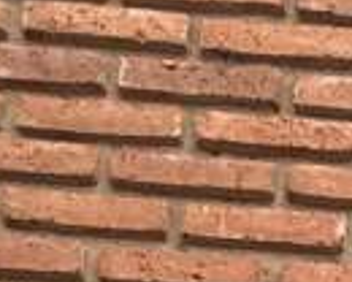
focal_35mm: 127
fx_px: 1323
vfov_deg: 6.6
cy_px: 1369
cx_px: 936
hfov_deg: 11.5
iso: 200
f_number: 2.2
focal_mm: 2.22
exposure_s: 1/99
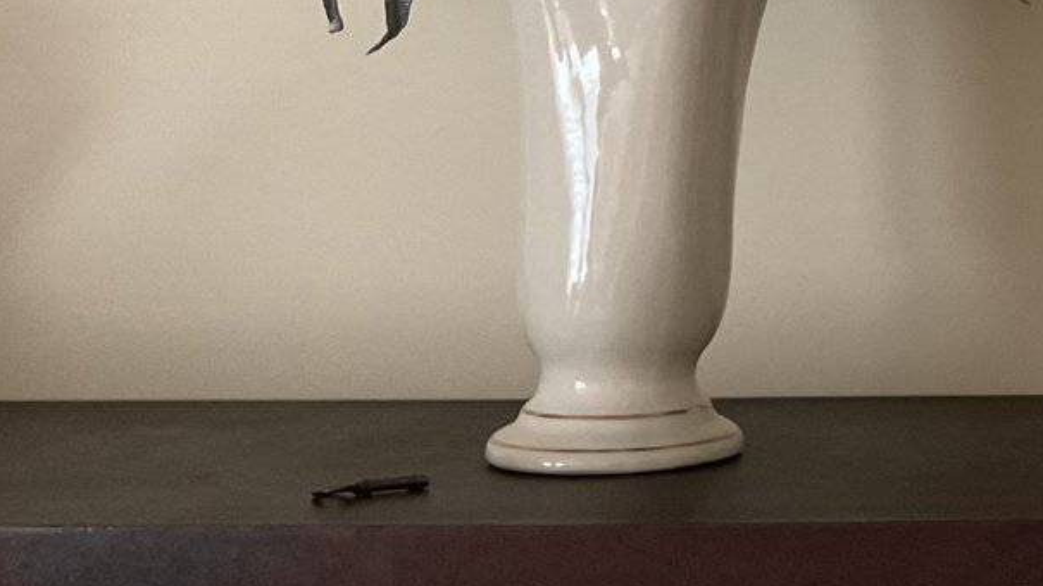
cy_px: -318
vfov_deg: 14.2
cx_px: 1244
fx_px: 2184
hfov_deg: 24.4
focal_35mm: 79
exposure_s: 1/40
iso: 200
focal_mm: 3
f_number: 1.8
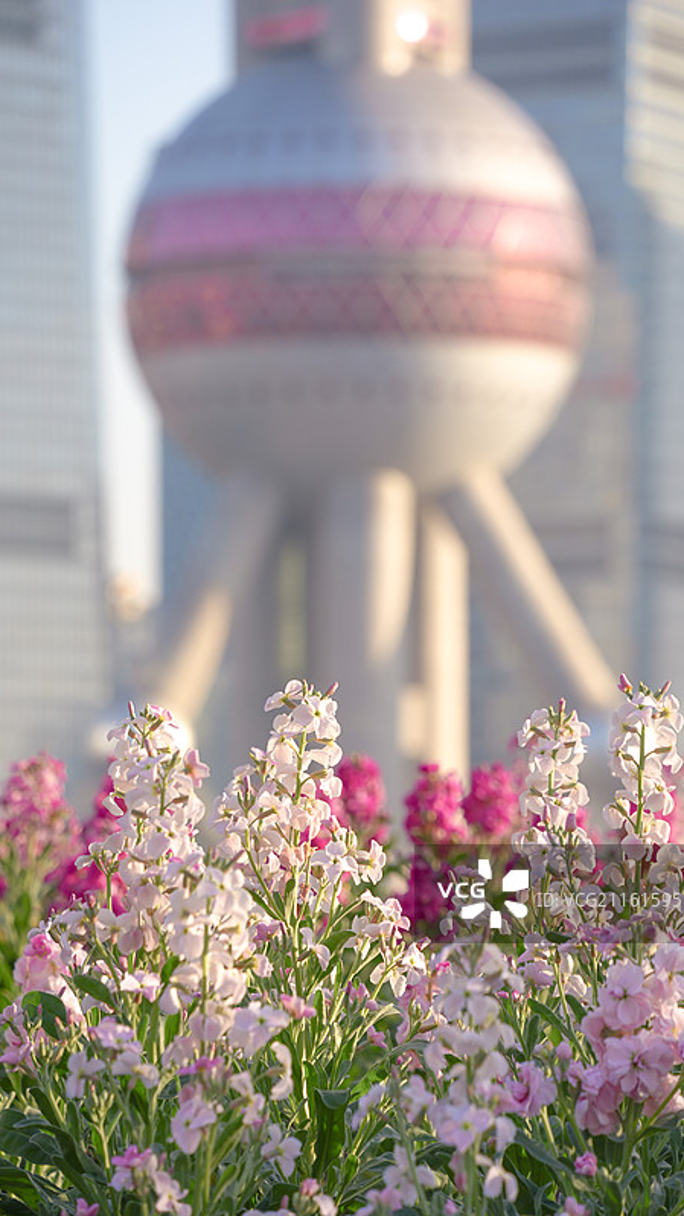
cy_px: 608
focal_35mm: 210
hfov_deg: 5.8
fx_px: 6770
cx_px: 348
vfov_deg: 10.3
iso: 100
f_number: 9
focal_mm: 200
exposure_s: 1/100
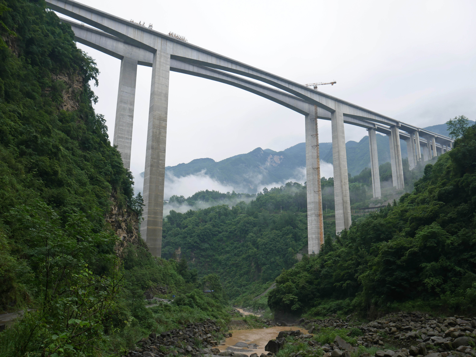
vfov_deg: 49.8
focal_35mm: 28
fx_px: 385
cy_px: 178
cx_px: 238
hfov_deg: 63.4
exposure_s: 1/250
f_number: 5.6
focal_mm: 14
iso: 200
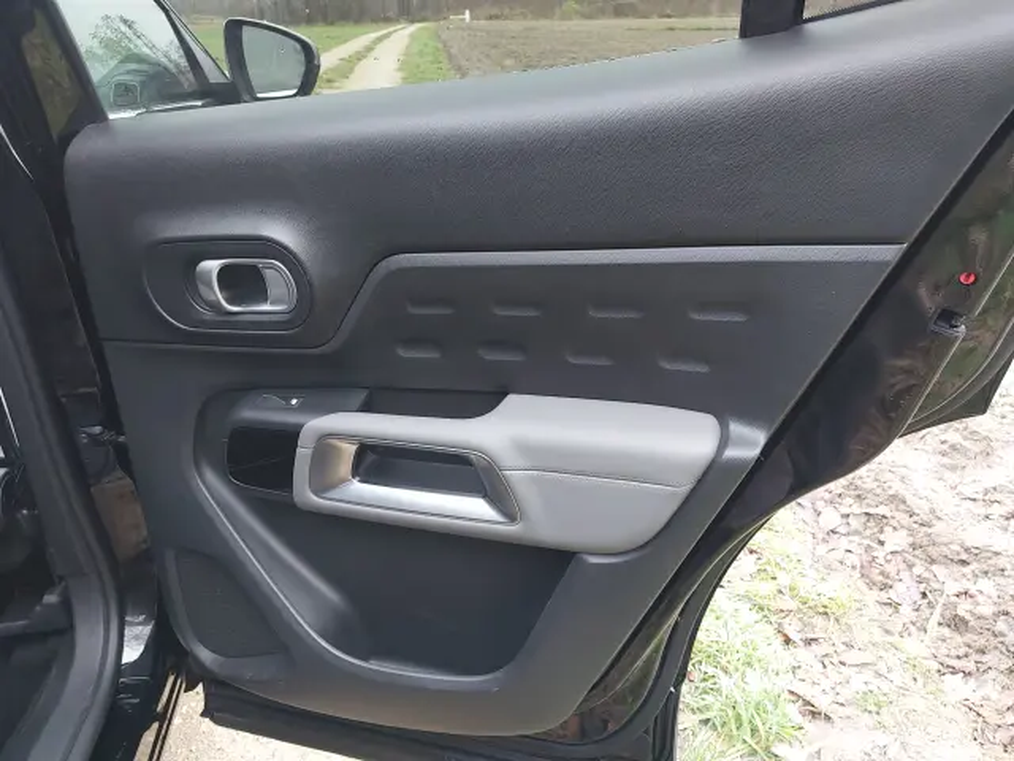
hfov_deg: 60.0
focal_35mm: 30
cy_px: 380
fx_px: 879
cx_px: 507
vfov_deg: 46.8
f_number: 1.8
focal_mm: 4.6
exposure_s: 1/50
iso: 200
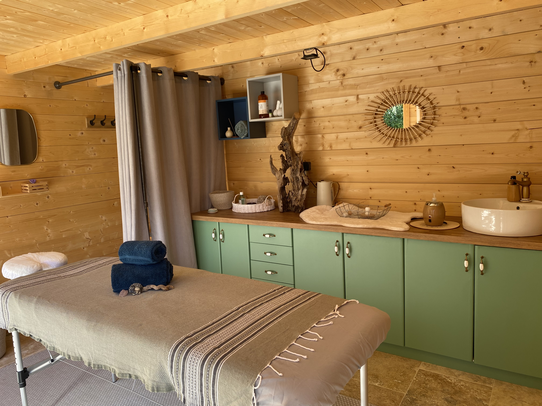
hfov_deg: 67.3
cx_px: 271
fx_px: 407
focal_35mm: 26
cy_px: 203
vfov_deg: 53.1
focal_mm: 4.25
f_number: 1.8
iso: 32
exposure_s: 1/121
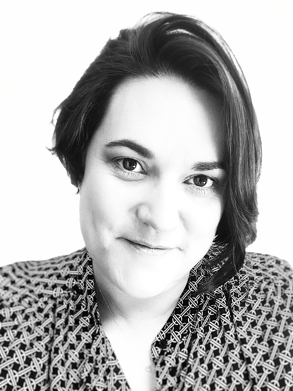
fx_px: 339
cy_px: 196
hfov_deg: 46.8
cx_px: 146
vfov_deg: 60.0
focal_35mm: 30
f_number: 2.2
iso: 200
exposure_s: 1/50
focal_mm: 2.71
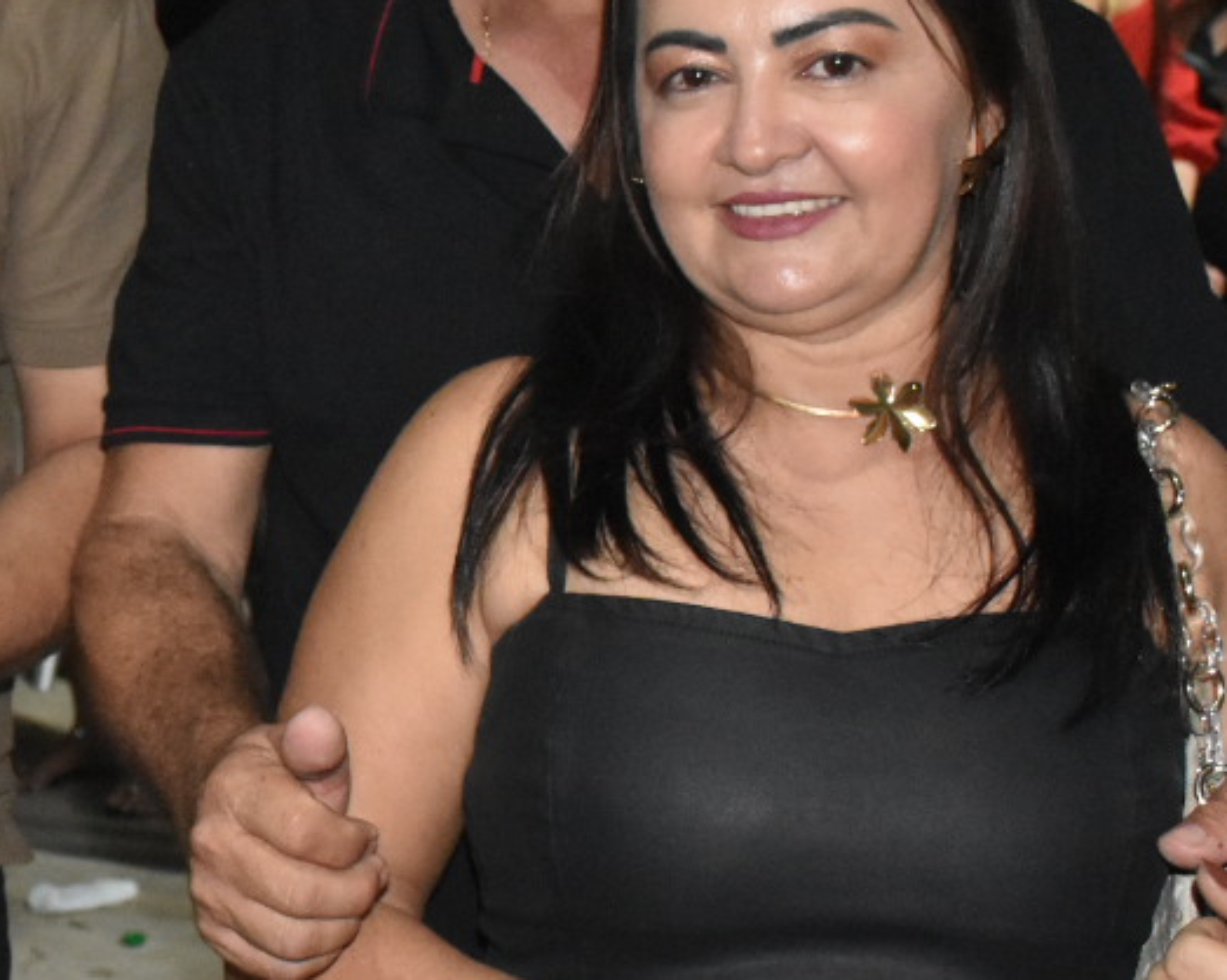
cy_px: 410
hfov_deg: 19.2
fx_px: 3485
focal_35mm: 96
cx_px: -103
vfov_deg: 16.0
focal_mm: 22
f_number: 5.6
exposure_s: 1/100
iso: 3200
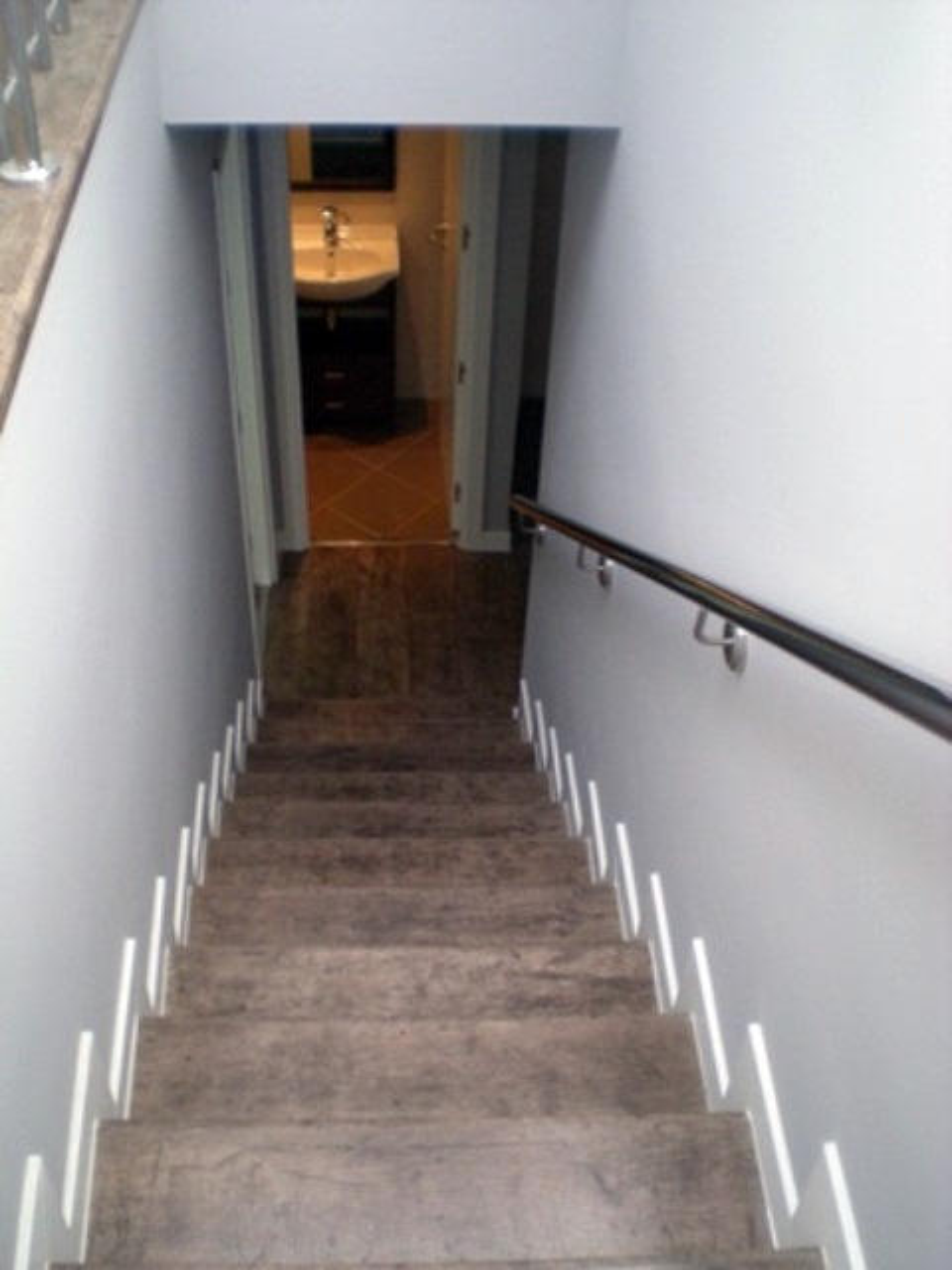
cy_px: 635
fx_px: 1393
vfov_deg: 49.0
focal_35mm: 38
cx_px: 476
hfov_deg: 37.7
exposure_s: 1/51.2
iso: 200
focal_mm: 6.3
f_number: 3.1
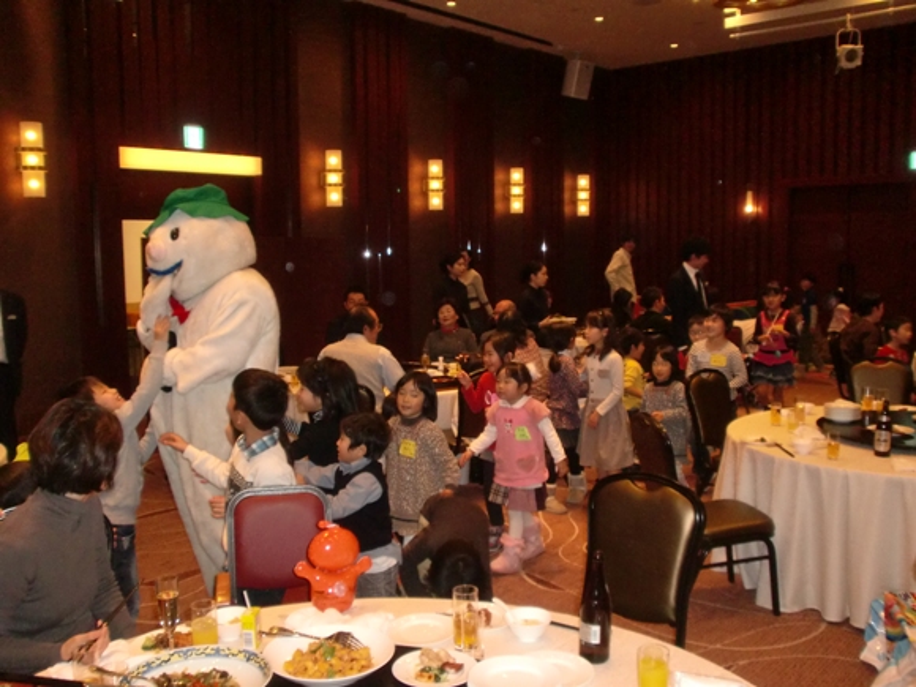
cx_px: 458
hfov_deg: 54.0
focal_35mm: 34
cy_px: 344
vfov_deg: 41.8
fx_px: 900
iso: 400
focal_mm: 5.58
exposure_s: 1/60
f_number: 2.8
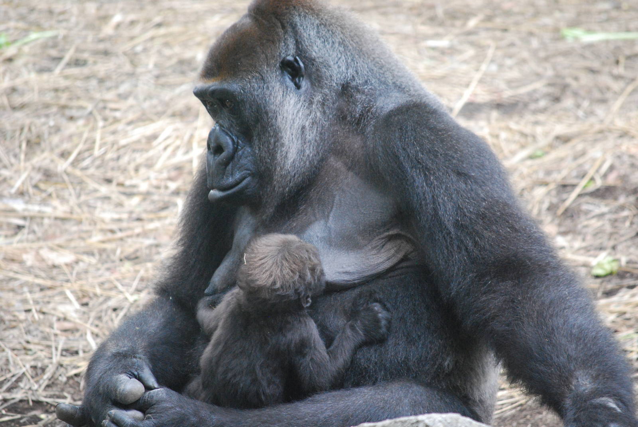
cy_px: 214
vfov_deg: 4.8
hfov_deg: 7.2
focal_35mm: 285
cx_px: 319
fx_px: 5057
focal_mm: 190
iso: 1600
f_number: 5.6
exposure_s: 1/125
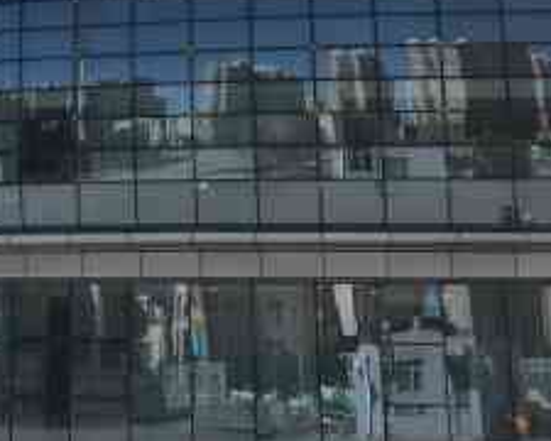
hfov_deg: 21.8
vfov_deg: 17.7
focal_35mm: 85
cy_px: 18
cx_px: 17
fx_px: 1386
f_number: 1.8
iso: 20
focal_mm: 3.99
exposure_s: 1/2740
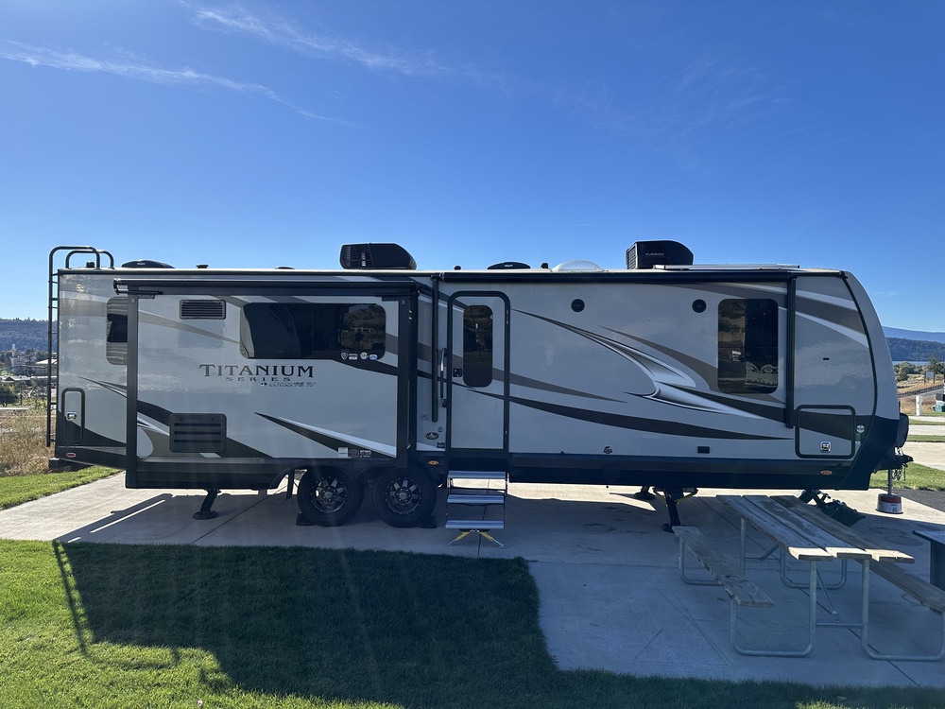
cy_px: 354
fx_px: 655
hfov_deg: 71.6
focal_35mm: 24
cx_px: 472
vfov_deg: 56.8
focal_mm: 6.86
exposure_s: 1/4348
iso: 80
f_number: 1.78
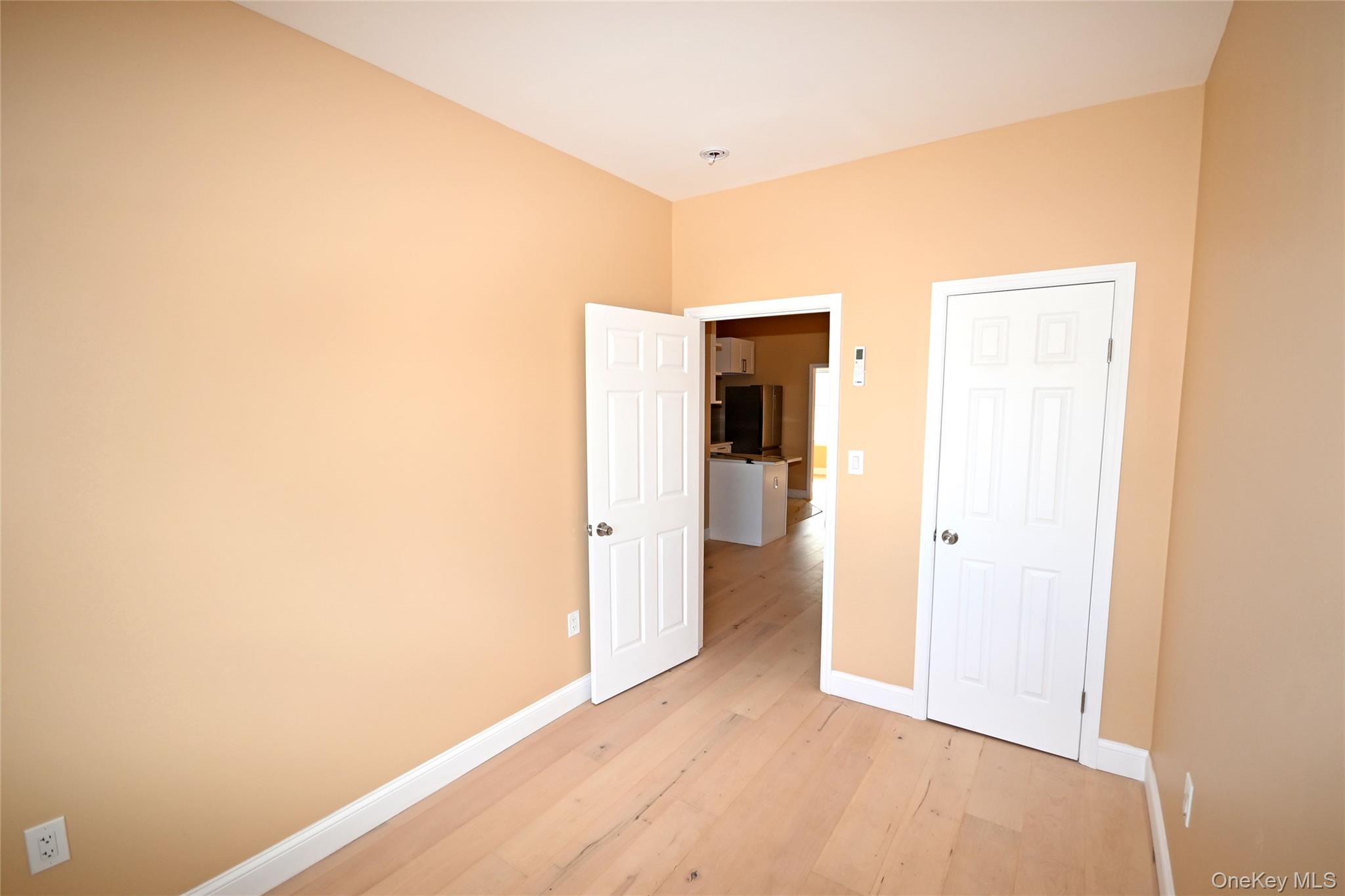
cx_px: 672
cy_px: 448
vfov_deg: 77.3
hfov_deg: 100.4
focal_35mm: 15
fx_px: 560
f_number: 4
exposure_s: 1/60
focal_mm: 10
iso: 200
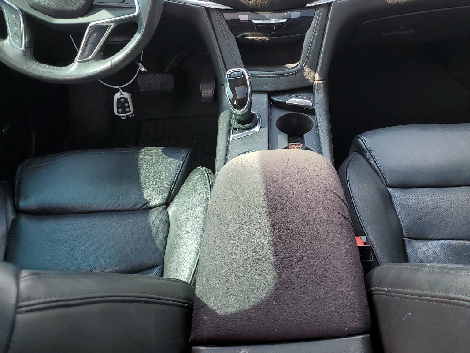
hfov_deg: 47.4
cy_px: 103
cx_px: 294
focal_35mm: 39
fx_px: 529
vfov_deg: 36.2
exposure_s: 1/123
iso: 50
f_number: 1.5
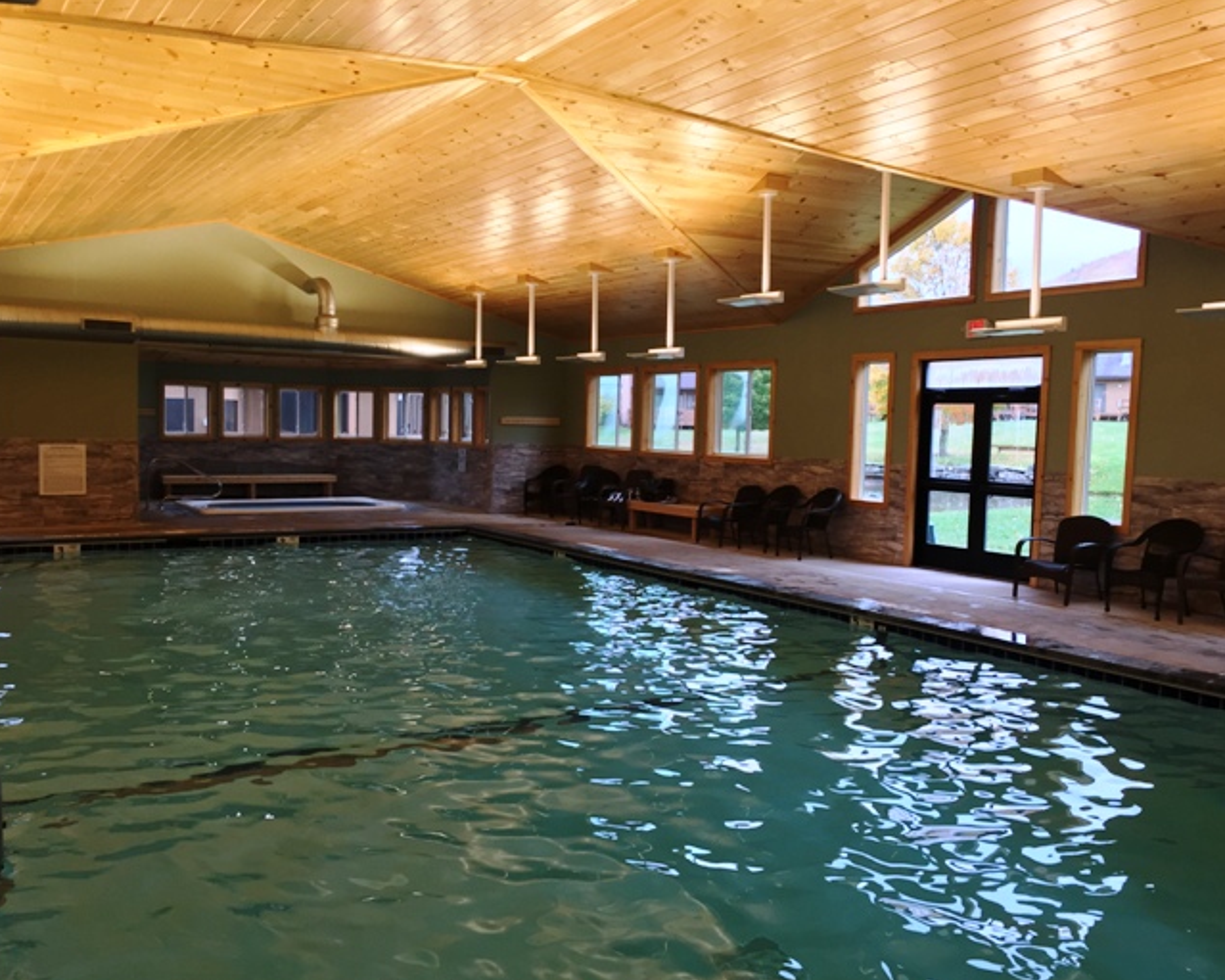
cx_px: 627
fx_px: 1124
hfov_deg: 57.2
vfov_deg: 47.1
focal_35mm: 31
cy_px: 500
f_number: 2.2
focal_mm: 4.15
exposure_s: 1/120
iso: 50
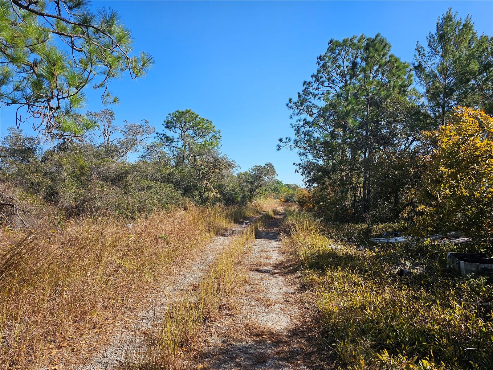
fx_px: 328
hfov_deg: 73.9
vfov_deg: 58.9
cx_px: 246
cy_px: 185
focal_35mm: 23
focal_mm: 6.3
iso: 10
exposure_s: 1/535
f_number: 1.7
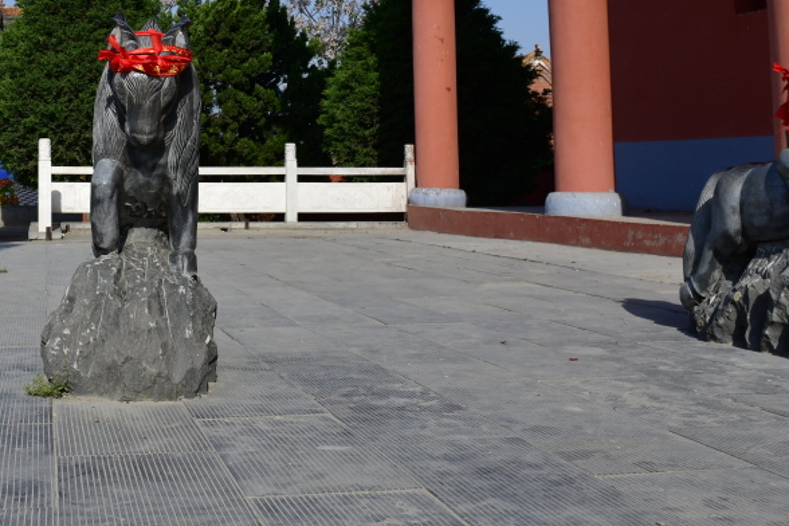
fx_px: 1074
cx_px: 133
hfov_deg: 38.5
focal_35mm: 49
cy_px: 70
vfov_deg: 26.7
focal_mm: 24
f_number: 9
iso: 100
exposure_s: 1/320
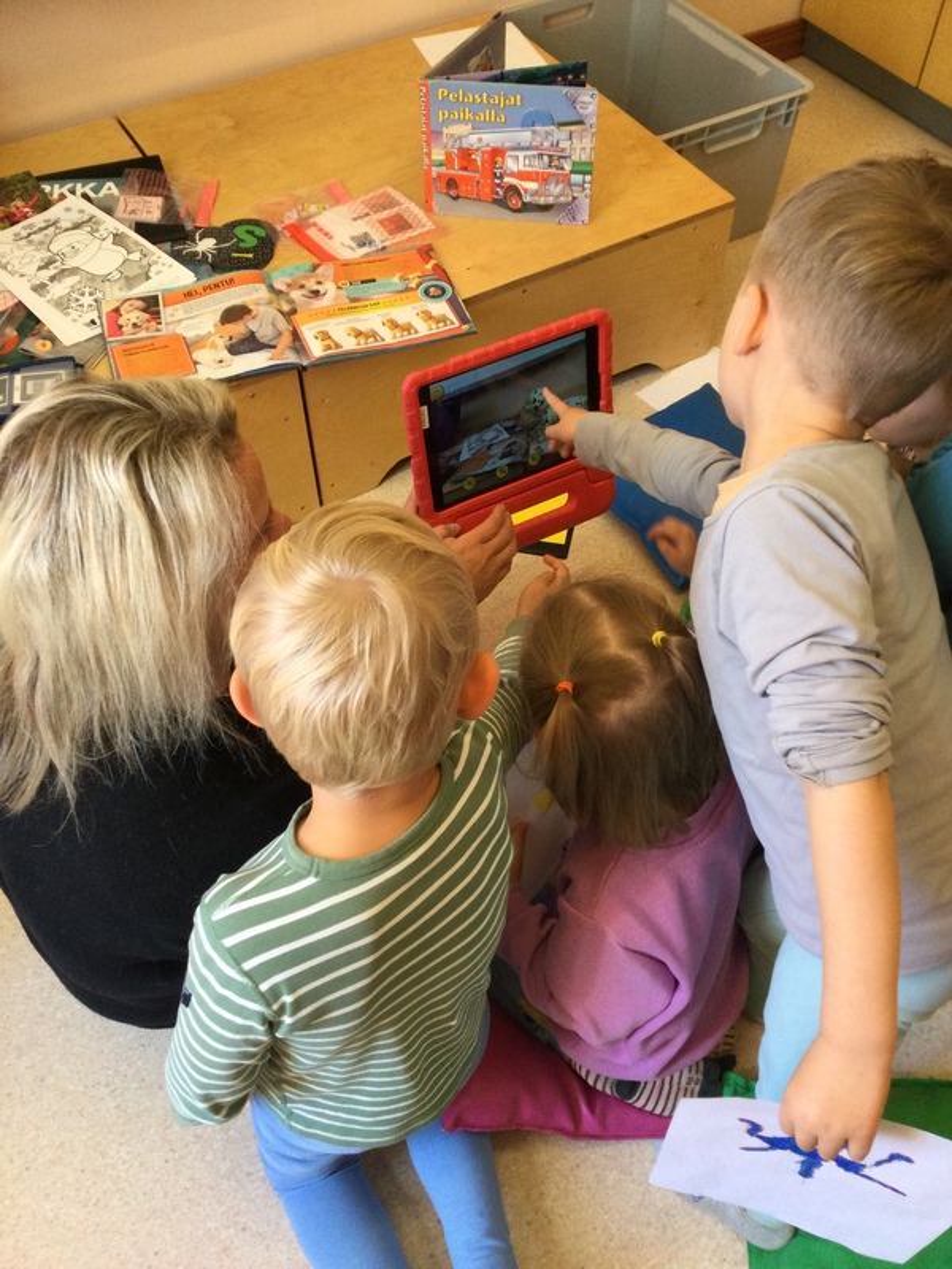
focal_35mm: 31
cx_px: 476
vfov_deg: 58.4
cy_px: 634
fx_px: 1137
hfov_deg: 45.4
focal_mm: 3.3
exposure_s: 1/33
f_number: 2.4
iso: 50
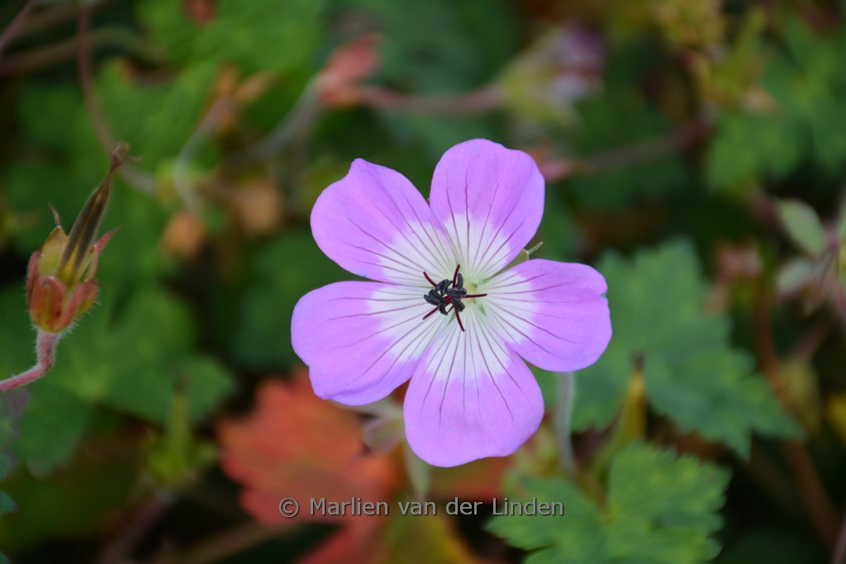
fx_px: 4935
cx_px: 423
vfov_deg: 6.5
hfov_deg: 9.8
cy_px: 282
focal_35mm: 210
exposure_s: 1/400
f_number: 5.6
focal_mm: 140
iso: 400
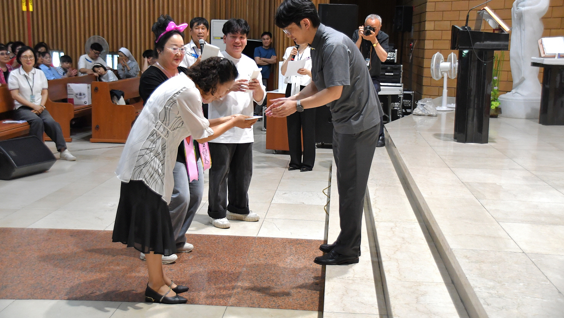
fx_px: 763
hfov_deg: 40.6
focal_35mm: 51
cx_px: 283
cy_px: 134
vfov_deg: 23.5
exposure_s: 1/125
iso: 2000
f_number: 4.2
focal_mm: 32
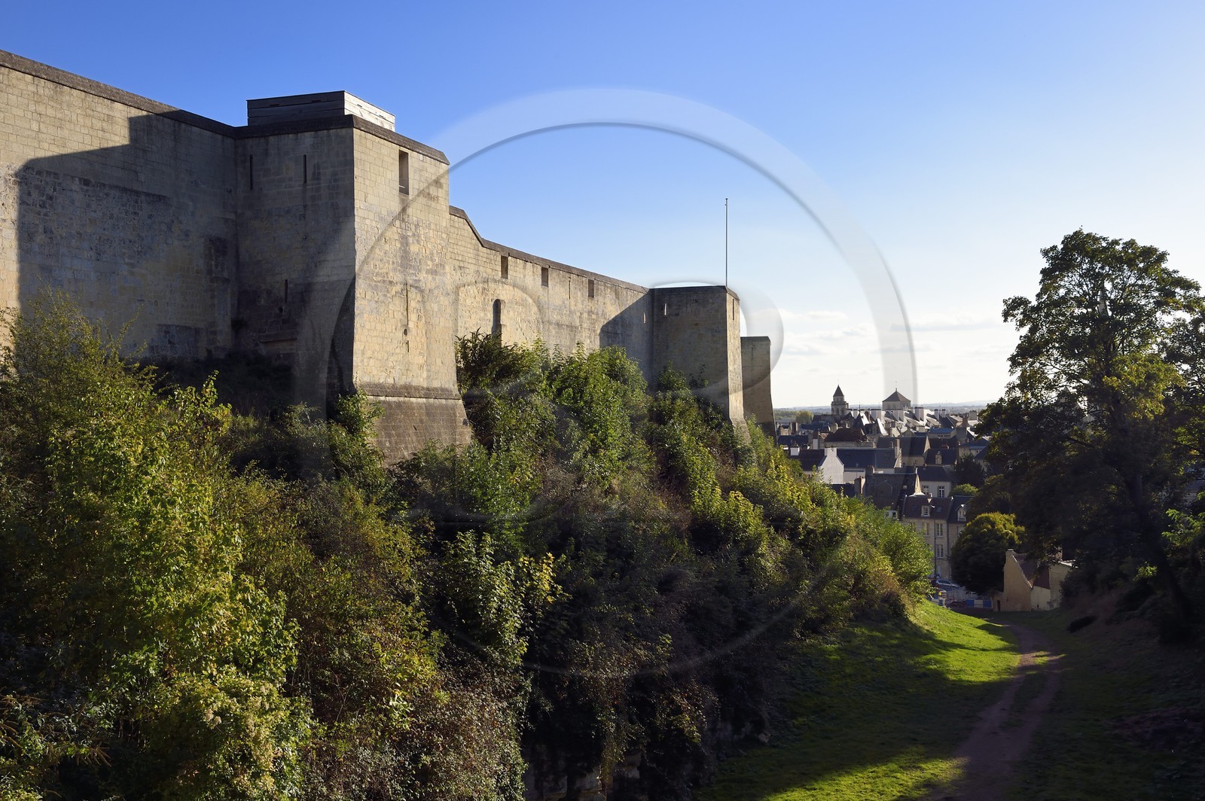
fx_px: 1271
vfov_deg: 35.0
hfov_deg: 50.7
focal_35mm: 38
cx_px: 602
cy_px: 400
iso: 200
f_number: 13
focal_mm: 38
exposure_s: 1/250
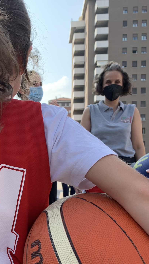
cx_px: 19
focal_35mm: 40
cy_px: 177
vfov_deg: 49.6
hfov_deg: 28.7
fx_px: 281
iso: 25
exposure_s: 1/605
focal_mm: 4.25
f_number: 1.8
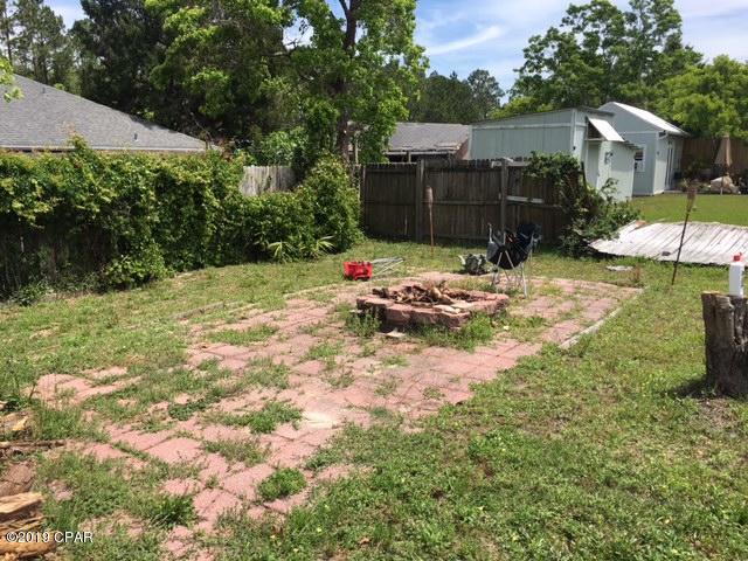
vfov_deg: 48.2
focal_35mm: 29
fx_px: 627
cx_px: 374
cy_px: 280
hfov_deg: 61.7
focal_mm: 4.15
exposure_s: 1/1148
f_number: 2.2
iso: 25
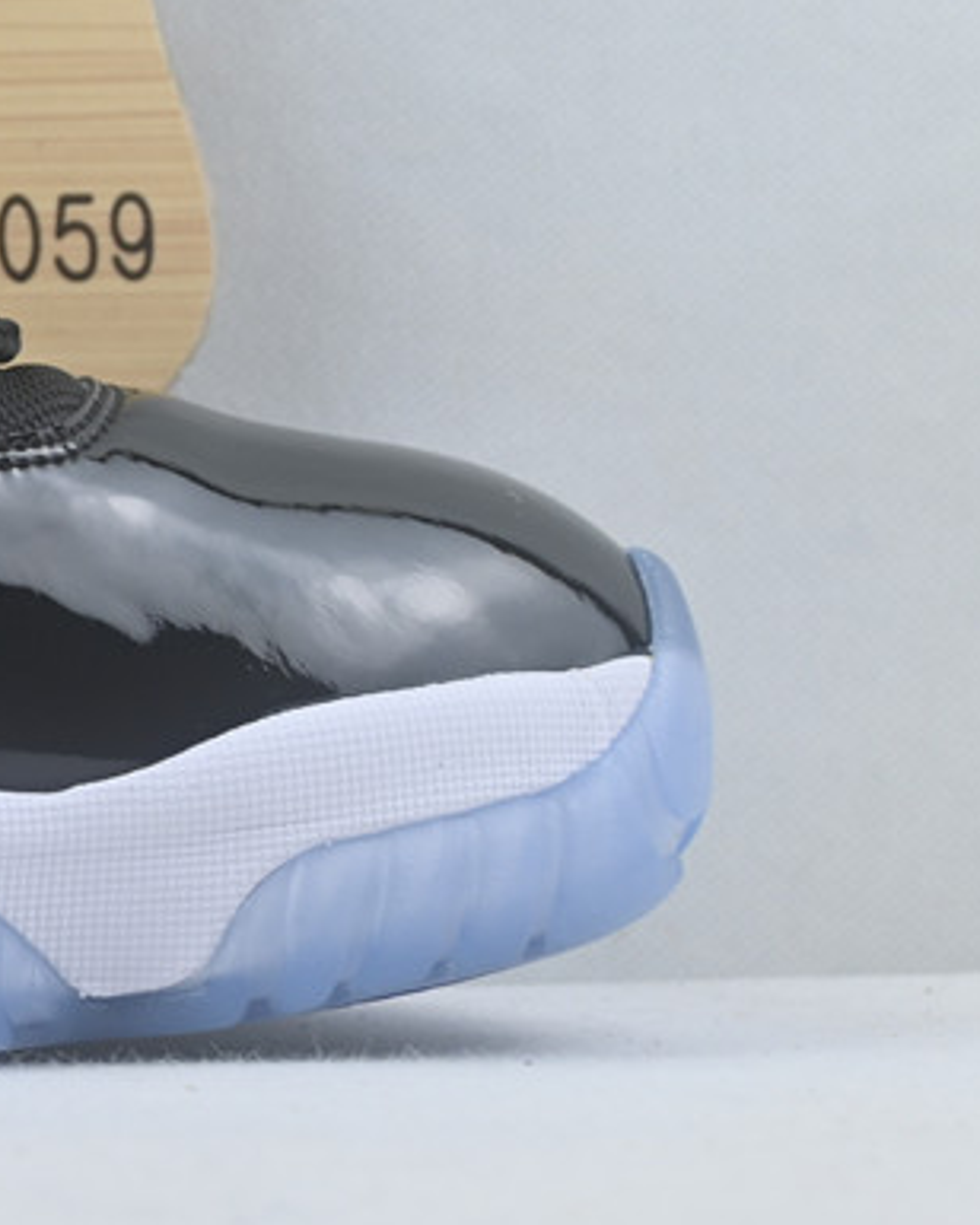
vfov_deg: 15.6
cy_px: 375
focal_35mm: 123
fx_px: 4459
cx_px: -885
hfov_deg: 11.5
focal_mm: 28
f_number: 4.5
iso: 100
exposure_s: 1/60
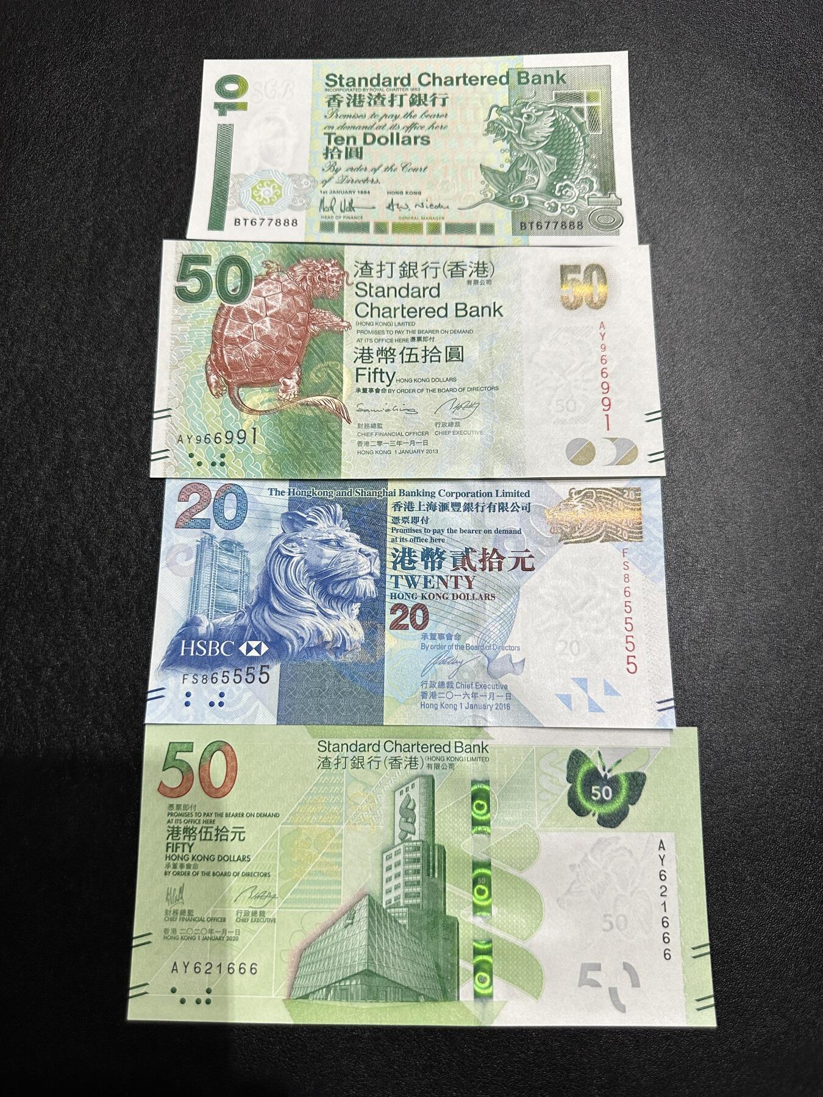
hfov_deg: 56.8
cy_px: 548
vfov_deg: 71.6
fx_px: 761
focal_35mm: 24
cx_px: 412
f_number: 1.78
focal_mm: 6.86
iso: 160
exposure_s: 1/100
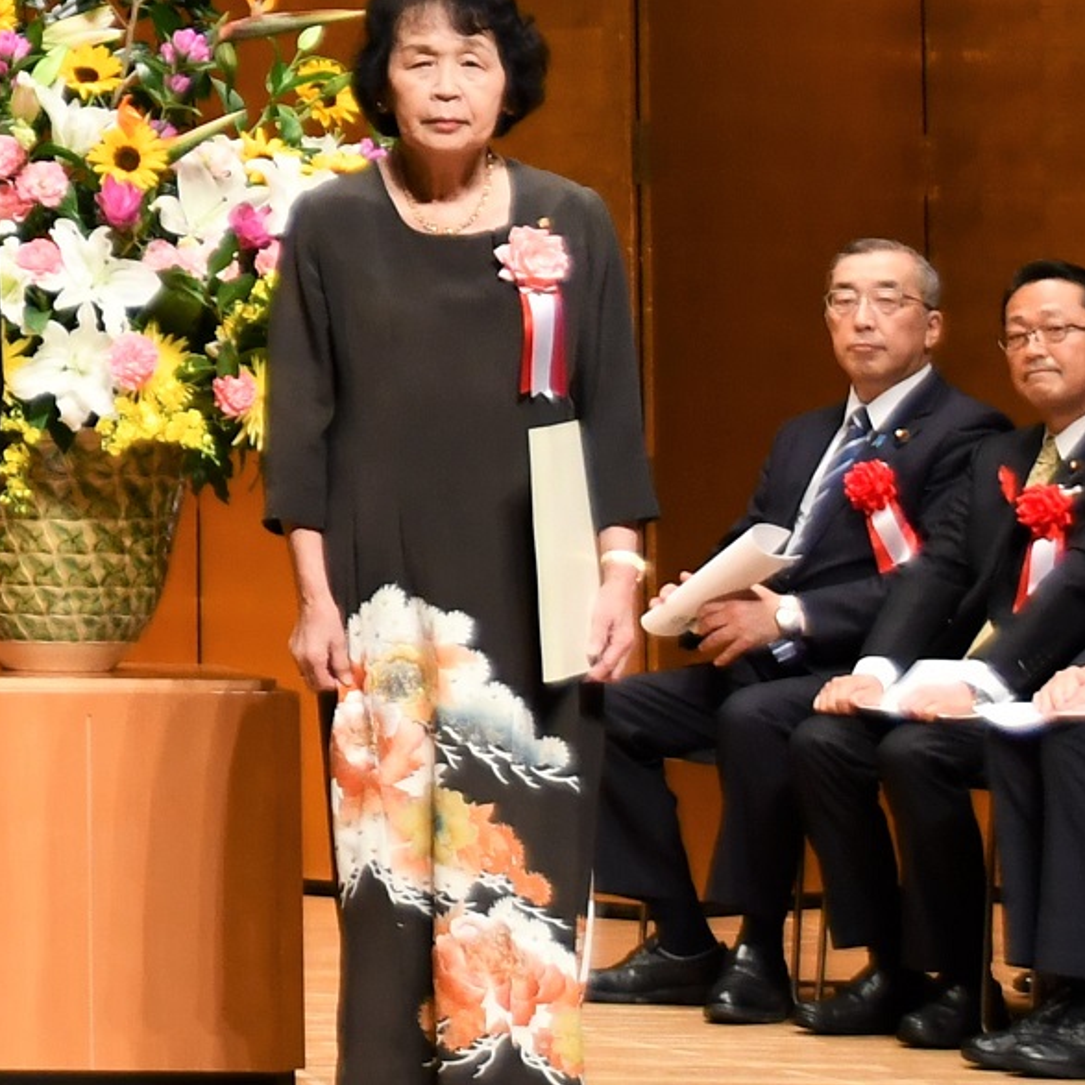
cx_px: -758
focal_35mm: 176
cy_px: -251
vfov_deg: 9.8
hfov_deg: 9.5
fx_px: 6241
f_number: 4.2
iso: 800
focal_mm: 32
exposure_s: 1/200
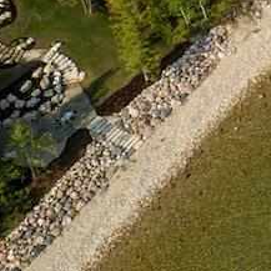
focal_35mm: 125
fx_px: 1107
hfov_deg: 11.5
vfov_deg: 12.0
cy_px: -323
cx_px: 651
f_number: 2.8
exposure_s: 1/1600
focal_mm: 12.29
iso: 110
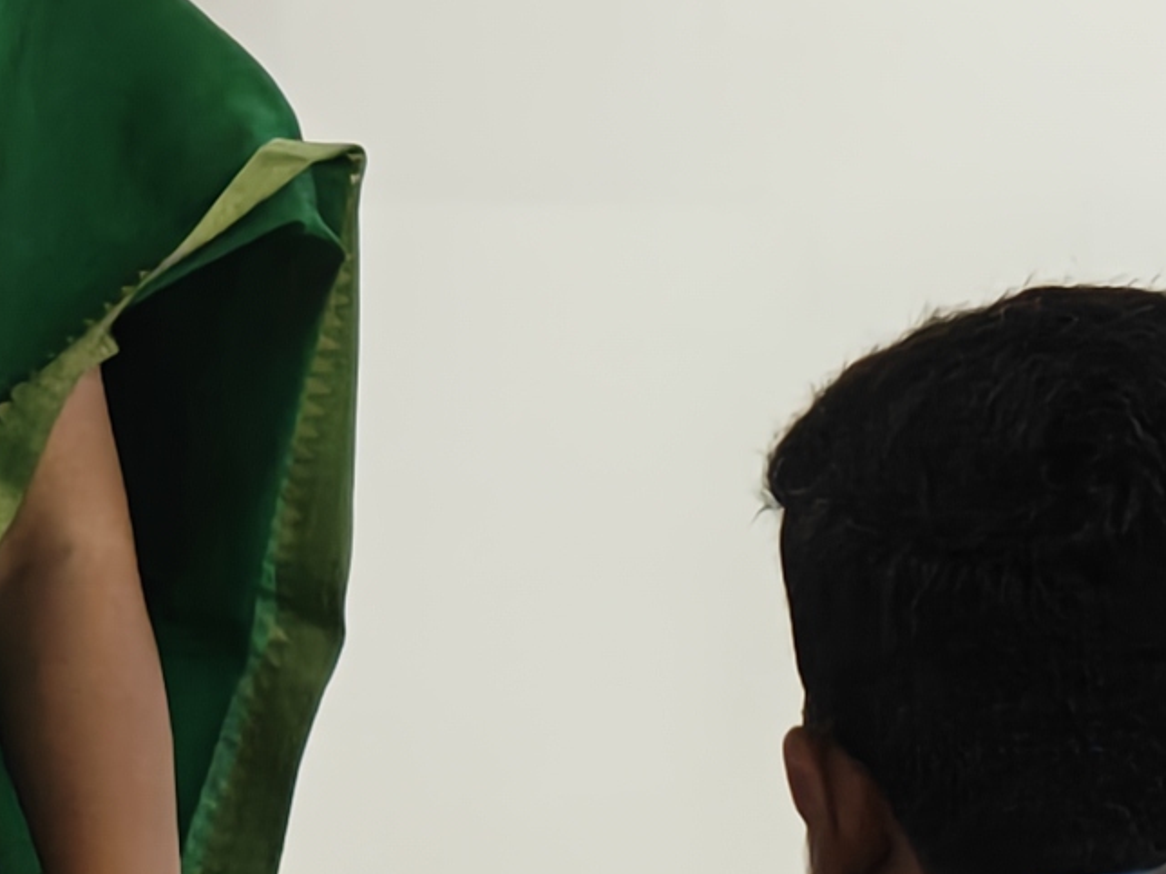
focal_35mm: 464
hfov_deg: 4.2
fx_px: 15629
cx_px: -715
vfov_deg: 3.2
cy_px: -351
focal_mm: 13.85
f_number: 2.6
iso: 500
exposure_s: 1/100
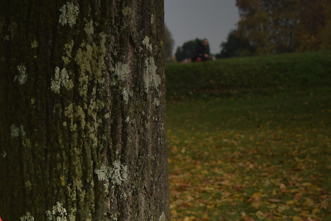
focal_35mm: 100
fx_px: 919
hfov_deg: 20.2
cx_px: 59
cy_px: 325
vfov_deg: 13.0
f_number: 3.8
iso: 100
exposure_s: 1/640
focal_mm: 22
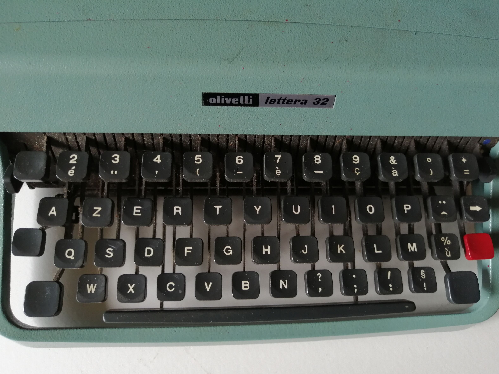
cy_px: 192
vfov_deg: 49.7
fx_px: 404
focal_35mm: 28
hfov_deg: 63.4
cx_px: 256
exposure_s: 1/60
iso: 100
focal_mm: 3.88
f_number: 1.8
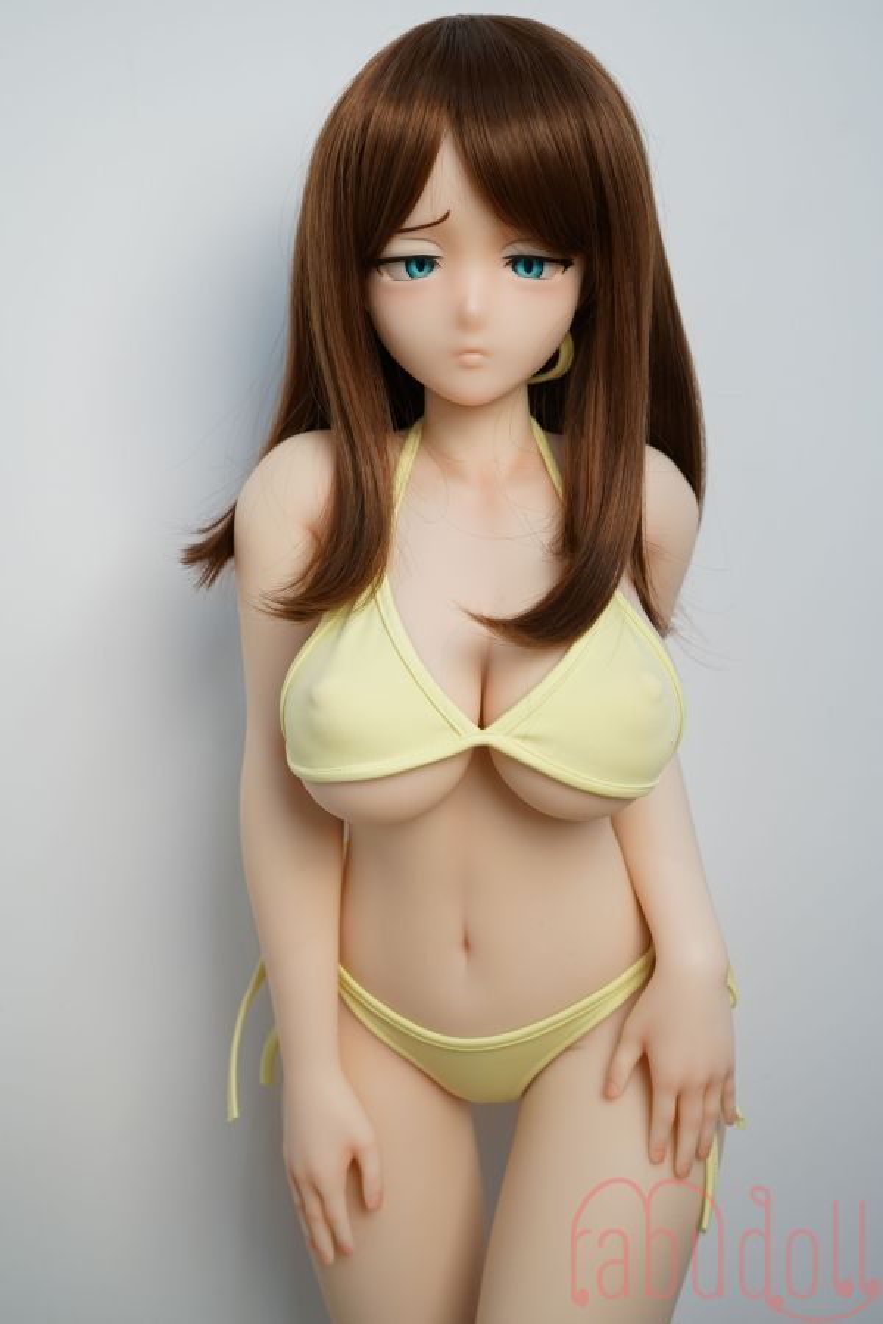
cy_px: 662
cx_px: 442
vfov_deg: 54.4
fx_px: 1288
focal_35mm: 35
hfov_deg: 37.9
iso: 400
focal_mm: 35
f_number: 4.5
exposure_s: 1/100
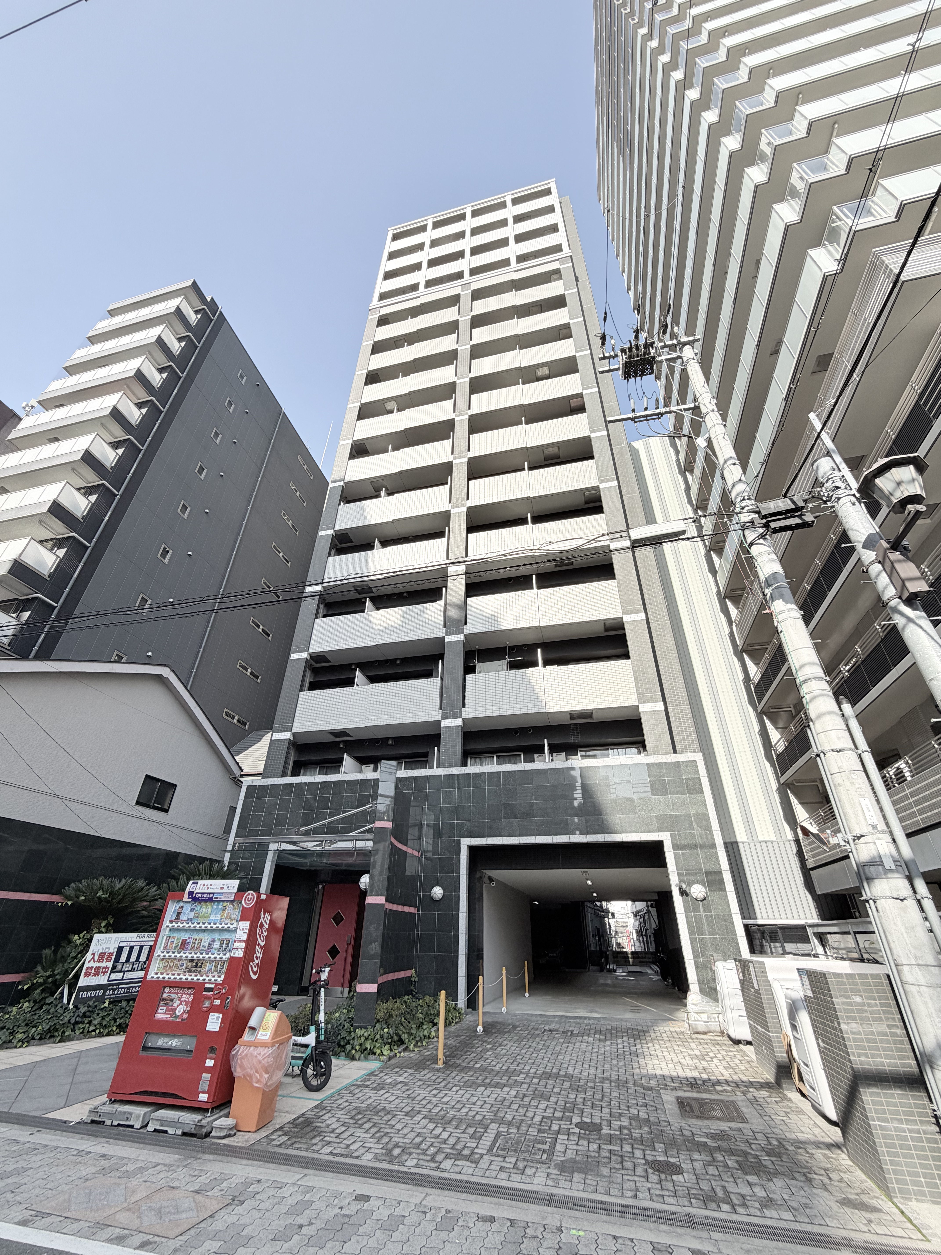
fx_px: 507
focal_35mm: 14
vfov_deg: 102.1
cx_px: 470
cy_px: 628
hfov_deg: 85.7
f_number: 2.2
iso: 32
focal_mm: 2.22
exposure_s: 1/770
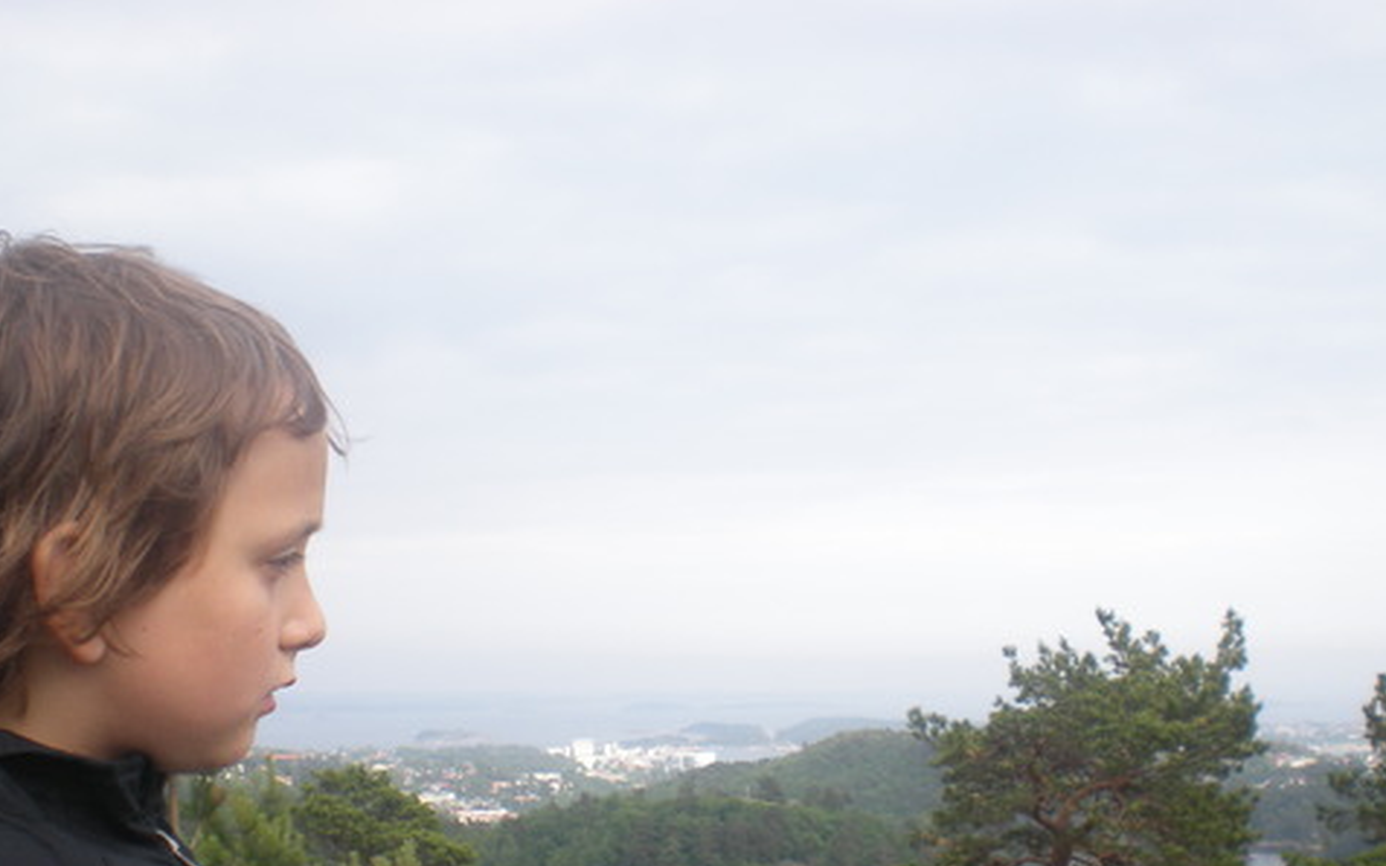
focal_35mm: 54
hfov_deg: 37.5
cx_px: 724
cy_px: 648
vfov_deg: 23.7
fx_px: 2040
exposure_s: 1/162
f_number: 4.6
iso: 64
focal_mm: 6.3
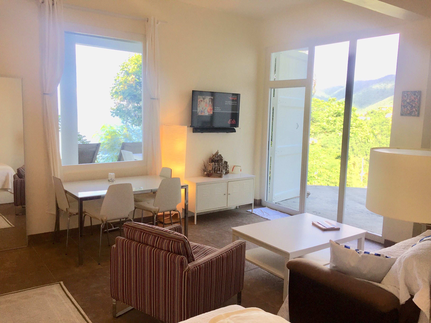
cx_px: 216
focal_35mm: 29
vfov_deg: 48.2
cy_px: 162
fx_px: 361
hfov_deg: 61.7
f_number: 2.2
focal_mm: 4.15
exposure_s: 1/126
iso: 32
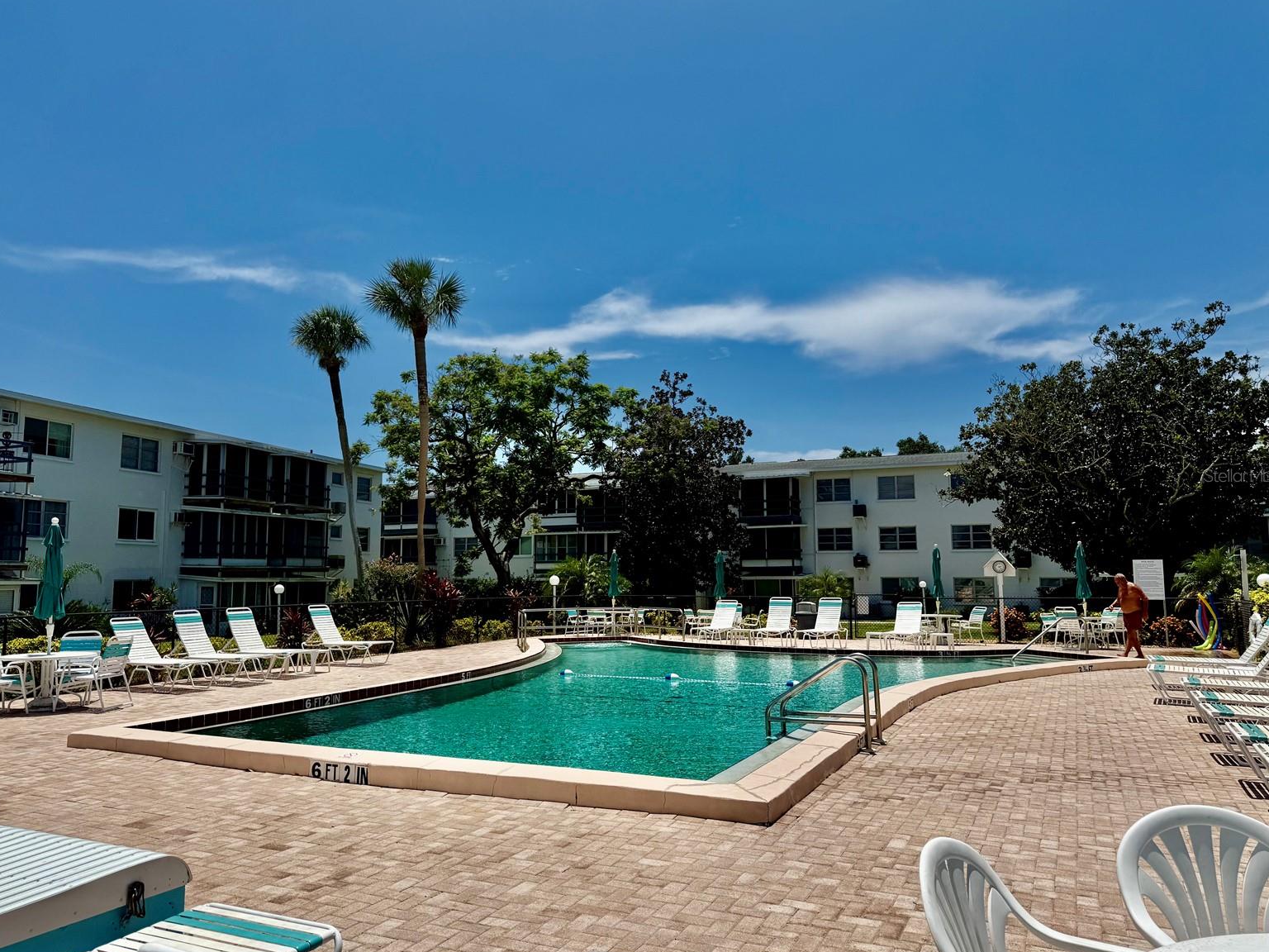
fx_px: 916
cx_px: 621
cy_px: 475
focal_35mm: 25
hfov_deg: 69.4
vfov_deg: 54.9
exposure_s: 1/11905
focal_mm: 6.76
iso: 80
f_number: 1.78
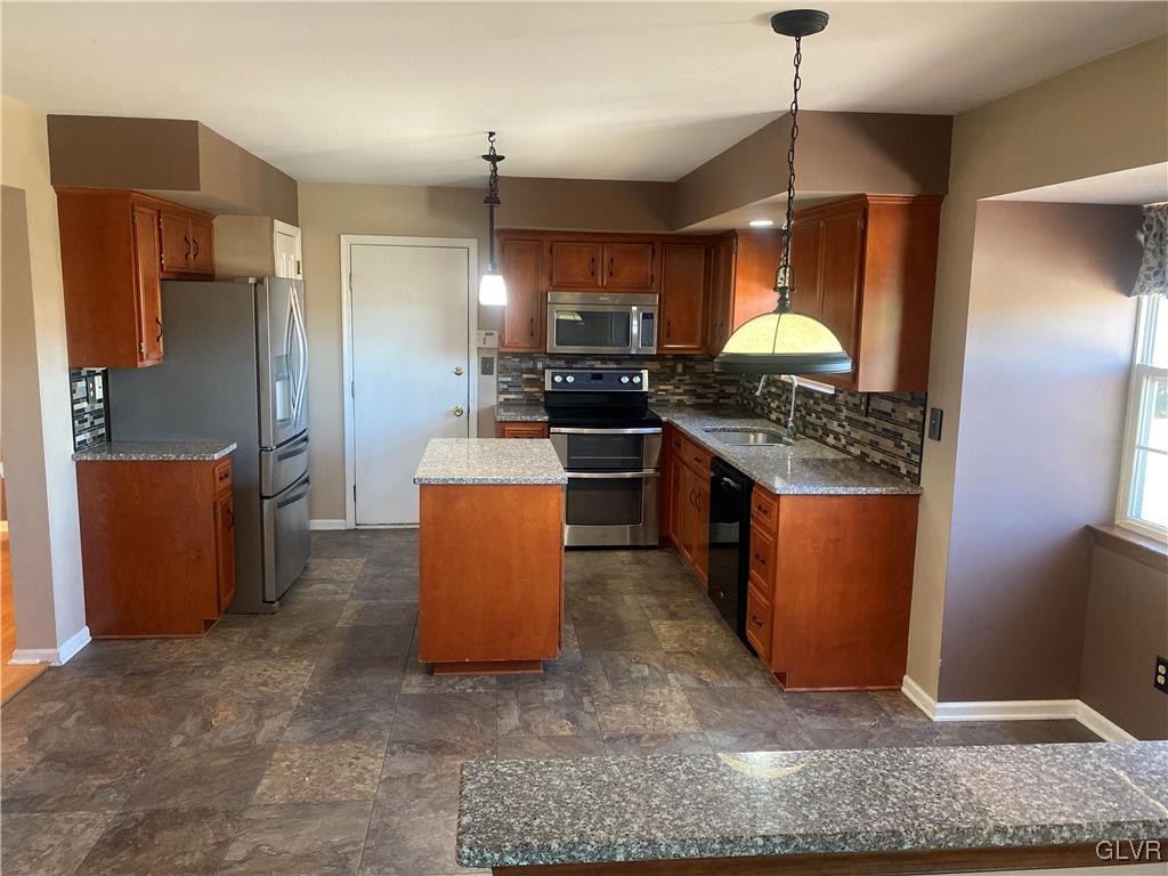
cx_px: 584
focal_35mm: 26
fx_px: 877
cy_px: 438
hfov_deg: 67.3
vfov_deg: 53.1
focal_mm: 4.25
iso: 250
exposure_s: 1/60
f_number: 1.8
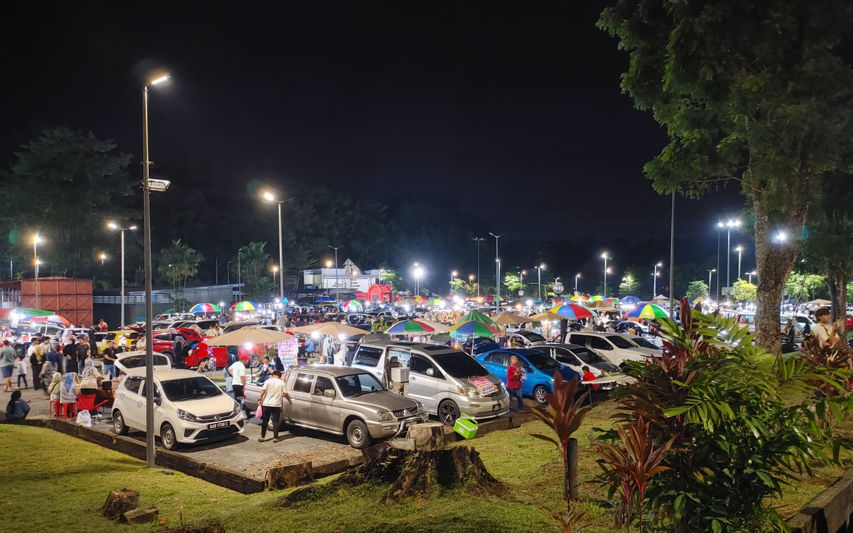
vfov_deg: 44.4
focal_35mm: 28
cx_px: 426
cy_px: 308
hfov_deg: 66.5
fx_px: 651
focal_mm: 5.58
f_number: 1.8
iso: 500
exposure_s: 1/14
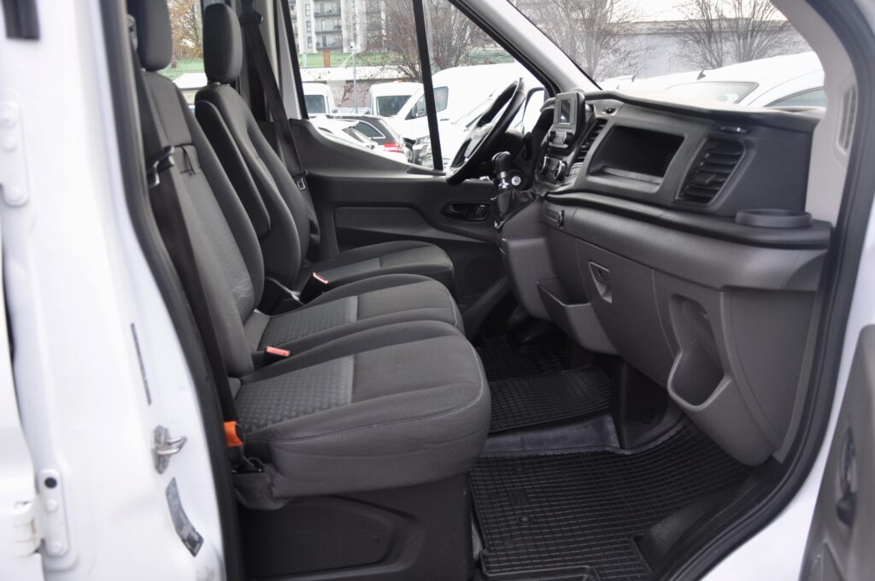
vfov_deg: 41.6
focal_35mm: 32
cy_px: 290
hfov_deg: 59.6
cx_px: 438
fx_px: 765
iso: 500
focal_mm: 21
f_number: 4
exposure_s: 1/60
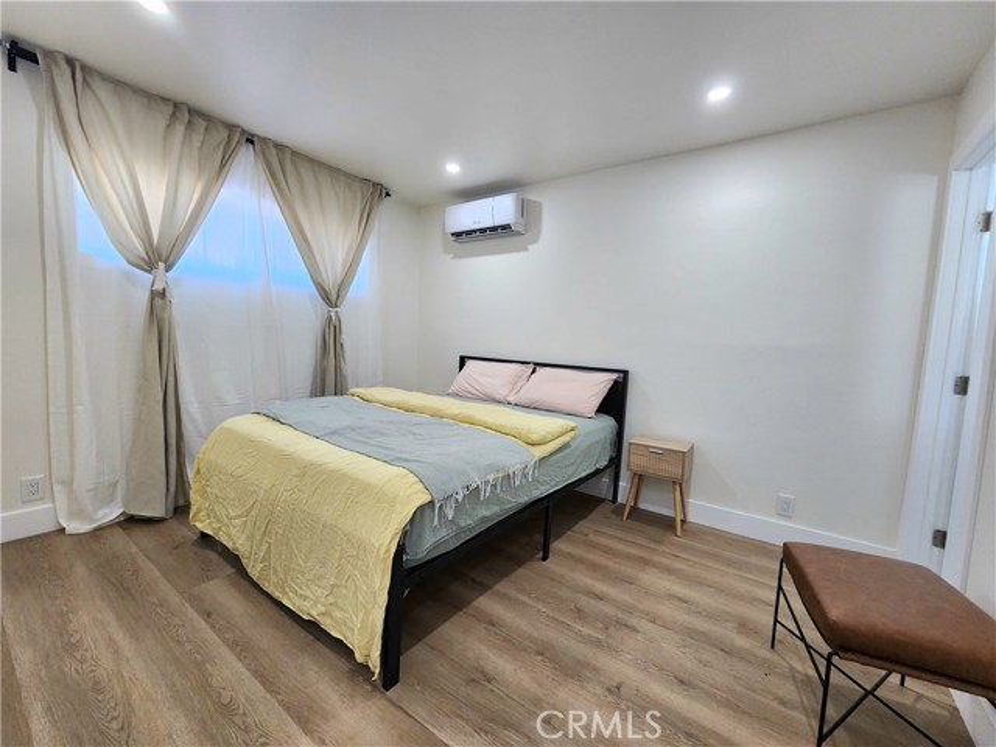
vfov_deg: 89.9
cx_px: 498
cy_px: 374
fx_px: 374
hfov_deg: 106.2
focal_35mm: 13
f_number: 2.2
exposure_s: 1/60.2
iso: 160
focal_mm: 2.2
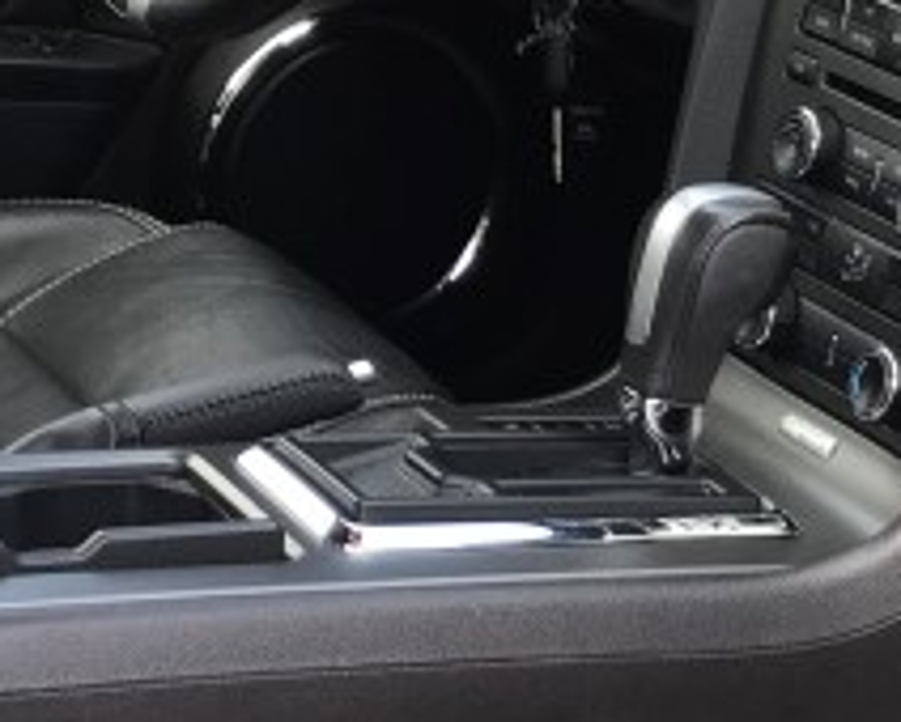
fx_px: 3523
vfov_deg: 11.7
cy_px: 297
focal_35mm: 132
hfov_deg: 14.5
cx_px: 727
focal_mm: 3.99
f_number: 1.8
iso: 20
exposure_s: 1/99
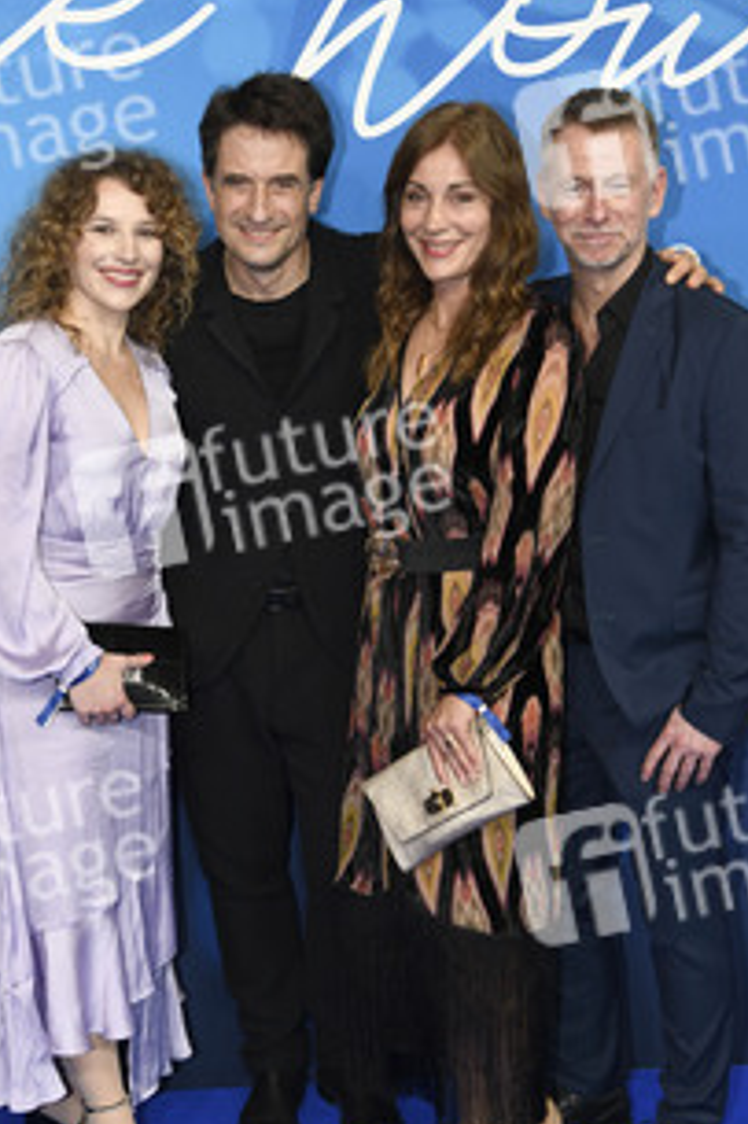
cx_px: 368
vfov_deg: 36.1
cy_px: 674
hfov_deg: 24.6
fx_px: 1716
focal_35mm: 55
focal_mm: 42
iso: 800
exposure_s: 1/320
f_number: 4
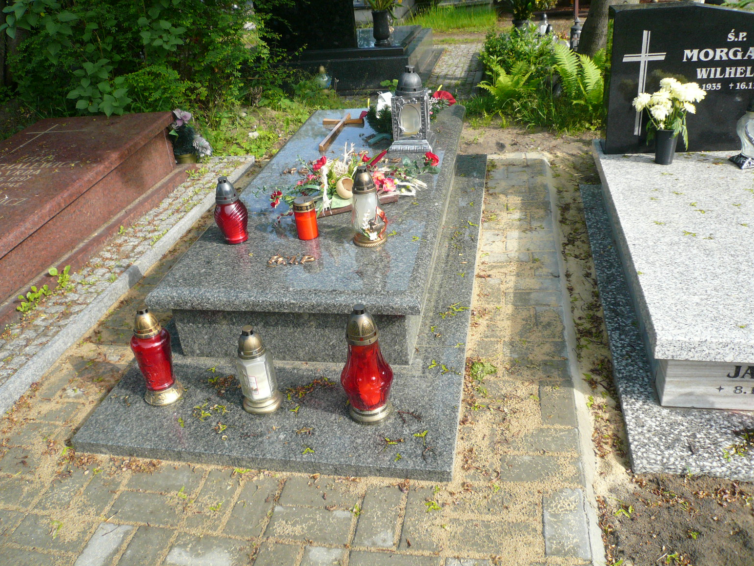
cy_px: 273
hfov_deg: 61.7
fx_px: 632
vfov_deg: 48.2
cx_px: 376
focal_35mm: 29
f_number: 2.8
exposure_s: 1/400
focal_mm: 4.6
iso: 100
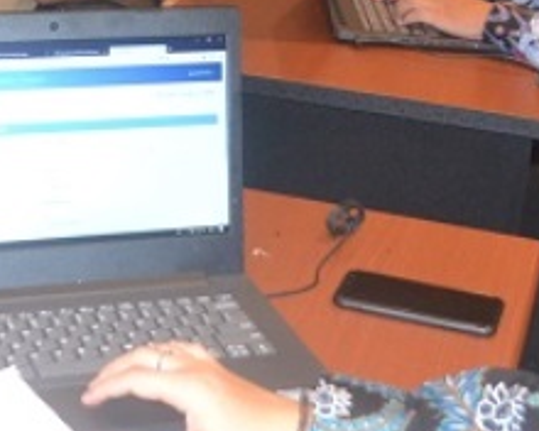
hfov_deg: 20.7
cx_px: 169
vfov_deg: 16.5
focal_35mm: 92
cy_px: 38
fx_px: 1468
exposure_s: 1/60
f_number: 3.5
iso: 2000
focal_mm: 18
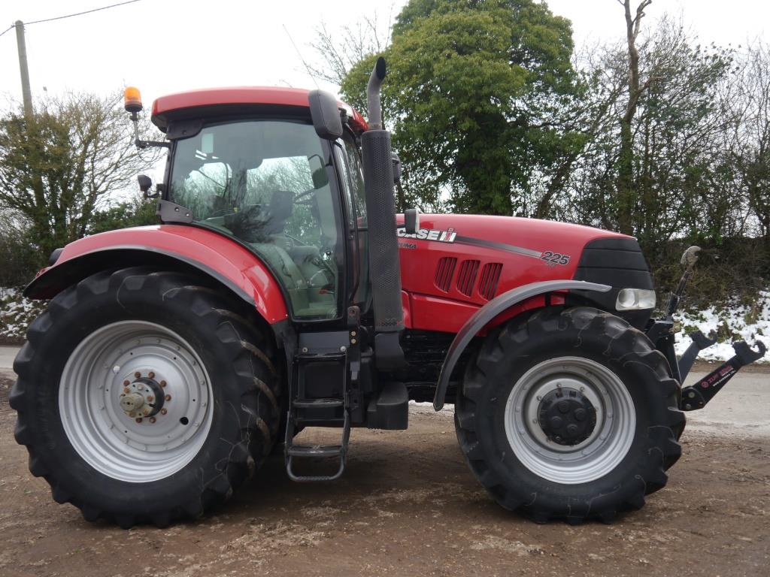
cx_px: 385
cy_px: 288
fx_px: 667
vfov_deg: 46.8
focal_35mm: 30
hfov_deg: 60.0
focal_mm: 15
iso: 160
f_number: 3.6
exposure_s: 1/80
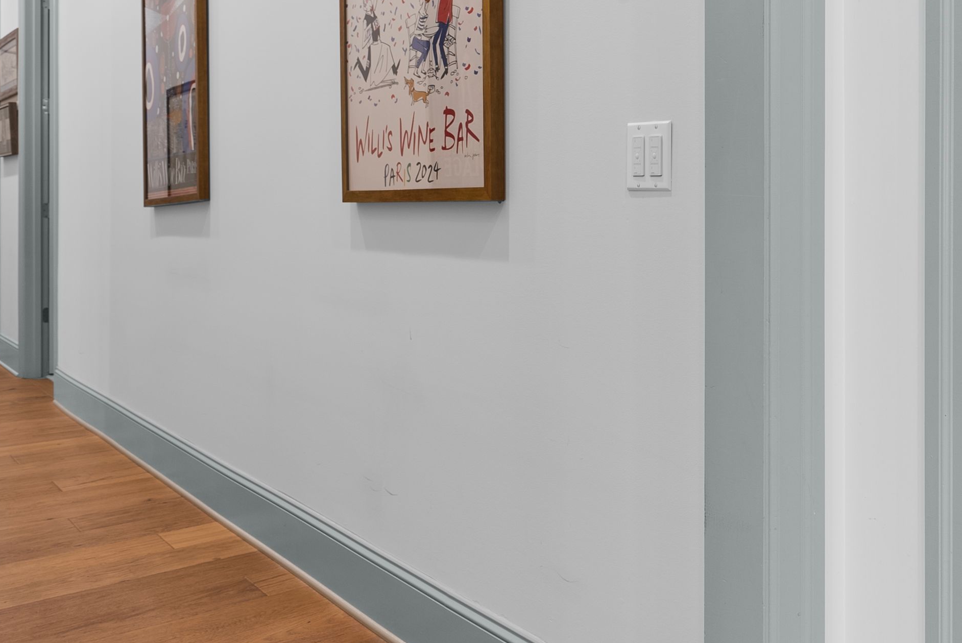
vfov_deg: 36.5
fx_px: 963
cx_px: 781
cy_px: 211
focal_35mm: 36
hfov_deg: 49.7
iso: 200
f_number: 8
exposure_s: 1/1.25
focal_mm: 16
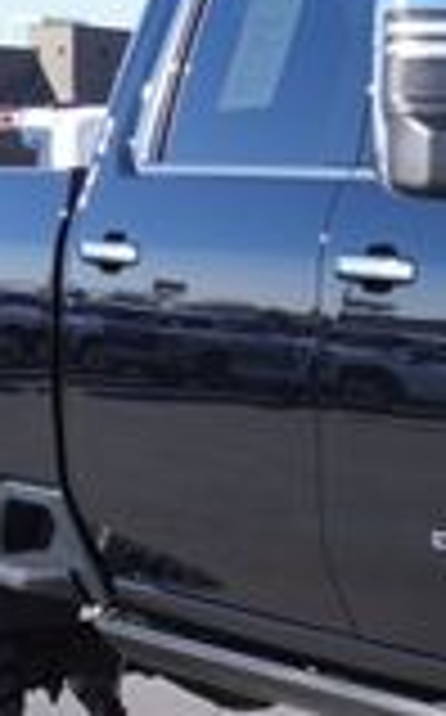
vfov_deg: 14.6
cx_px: 969
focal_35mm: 142
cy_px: 608
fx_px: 2770
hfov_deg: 8.6
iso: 100
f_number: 6.3
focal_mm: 23
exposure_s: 1/160
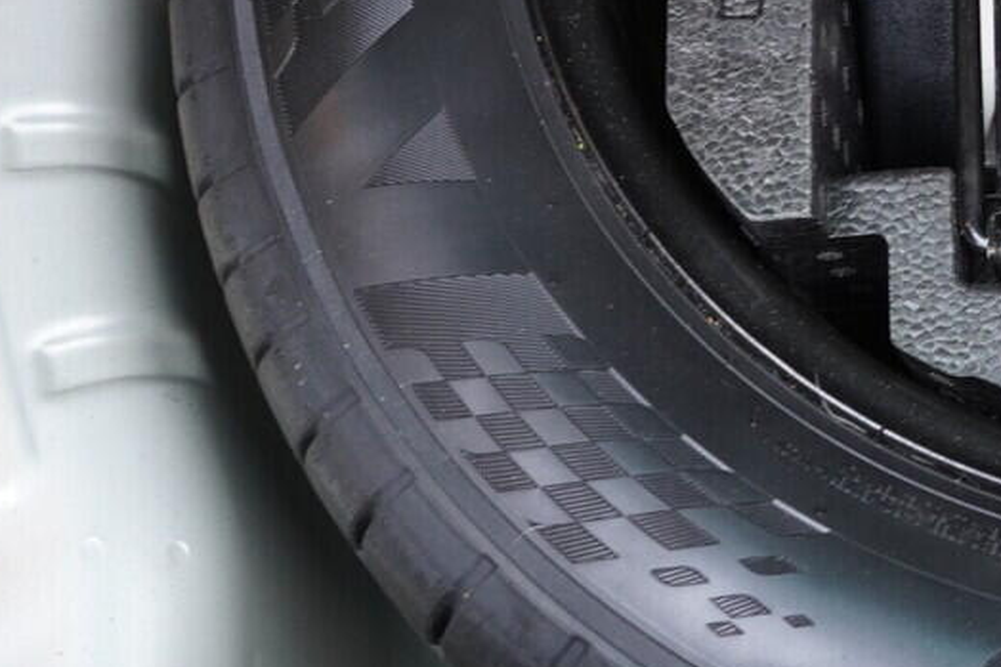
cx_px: 1286
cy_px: -147
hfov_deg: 19.1
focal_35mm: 99
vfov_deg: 13.4
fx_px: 2752
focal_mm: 24
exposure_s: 1/40
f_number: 2.8
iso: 640
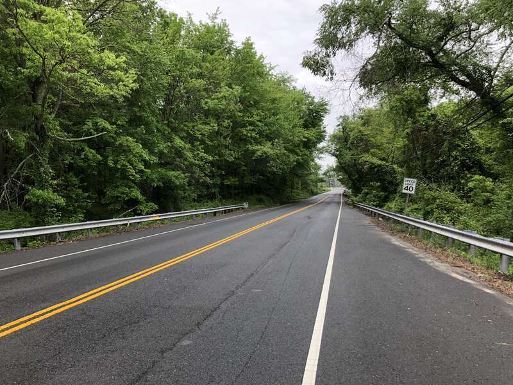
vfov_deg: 49.7
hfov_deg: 63.4
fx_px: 415
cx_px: 256
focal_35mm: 28
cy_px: 192
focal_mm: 4
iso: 25
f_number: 1.8
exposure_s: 1/120
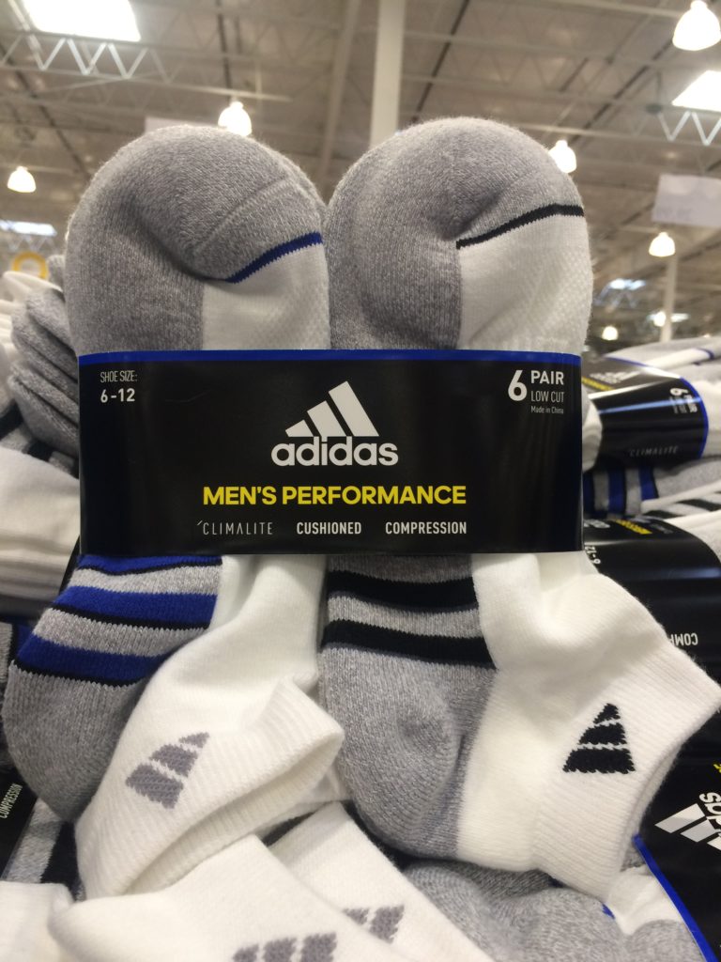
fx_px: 805
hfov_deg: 48.2
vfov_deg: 61.7
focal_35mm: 29
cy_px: 481
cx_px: 360
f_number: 2.2
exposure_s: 1/30
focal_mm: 4.15
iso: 40
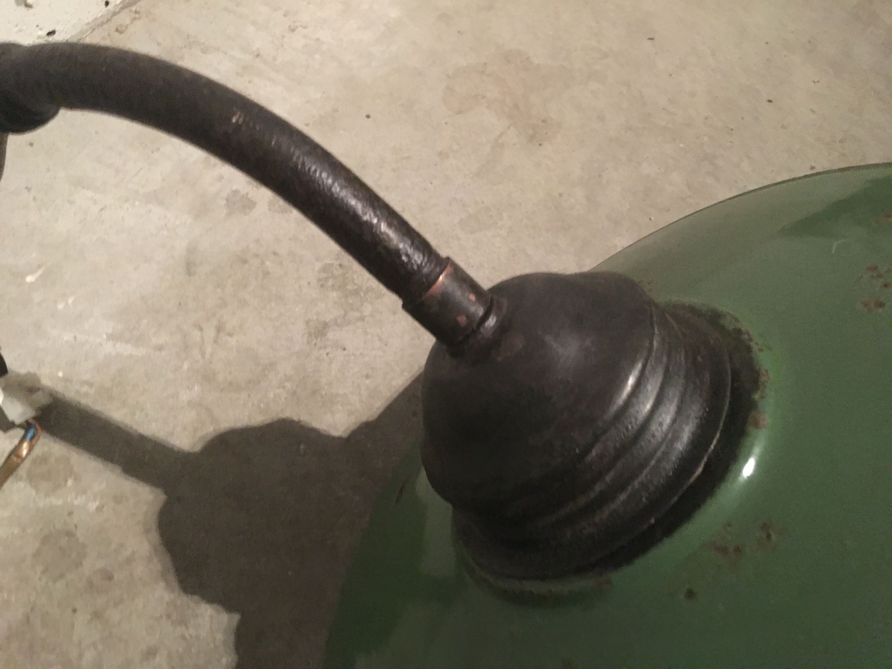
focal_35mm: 29
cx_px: 446
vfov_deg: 48.2
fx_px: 747
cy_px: 334
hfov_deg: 61.7
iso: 125
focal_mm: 4.15
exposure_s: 1/4
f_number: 2.2
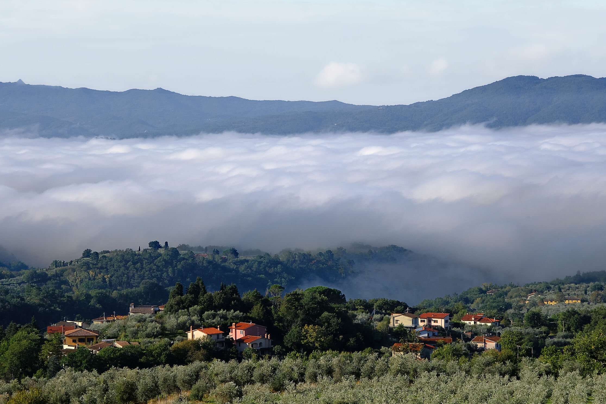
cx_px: 308
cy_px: 203
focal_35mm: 116
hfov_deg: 17.6
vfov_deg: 11.8
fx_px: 1953
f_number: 9
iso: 160
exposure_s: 1/250
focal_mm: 72.1
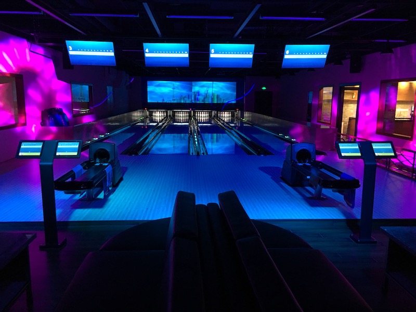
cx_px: 208
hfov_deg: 61.7
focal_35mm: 29
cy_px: 156
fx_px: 349
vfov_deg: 48.2
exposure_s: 1/33
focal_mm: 4.15
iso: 200
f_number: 2.2
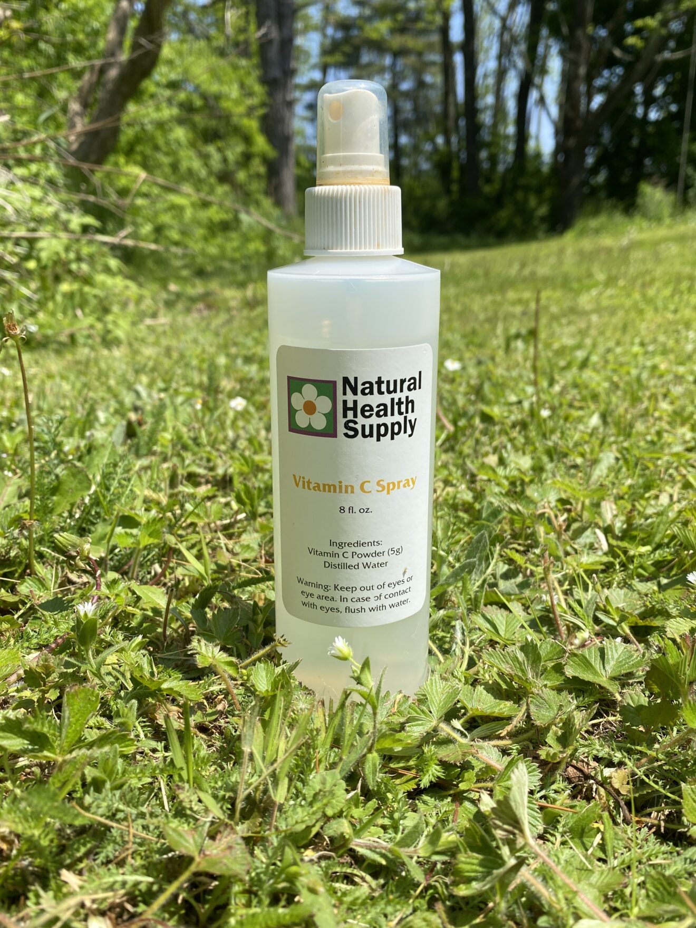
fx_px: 697
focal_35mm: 26
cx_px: 348
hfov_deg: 53.0
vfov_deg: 67.3
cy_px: 464
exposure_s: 1/2141
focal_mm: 4.25
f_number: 1.8
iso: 32
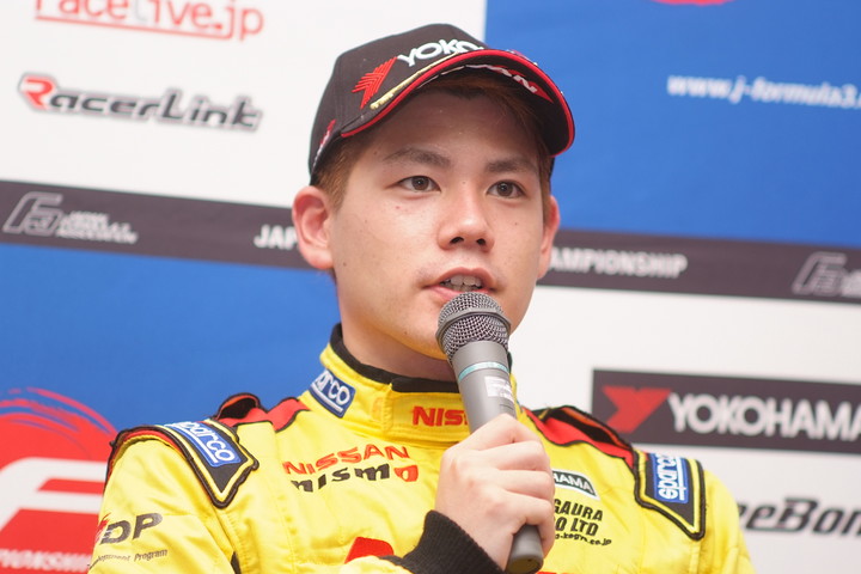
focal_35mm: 270
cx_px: 430
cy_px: 287
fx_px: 6457
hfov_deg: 7.6
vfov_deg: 5.1
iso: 400
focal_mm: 180
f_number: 2.8
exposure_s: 1/250
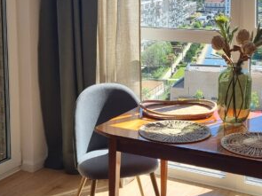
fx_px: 454
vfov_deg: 24.2
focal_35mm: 60
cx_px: 166
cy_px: 51
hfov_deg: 32.0
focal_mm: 5.4
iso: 50
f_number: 1.8
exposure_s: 1/1296
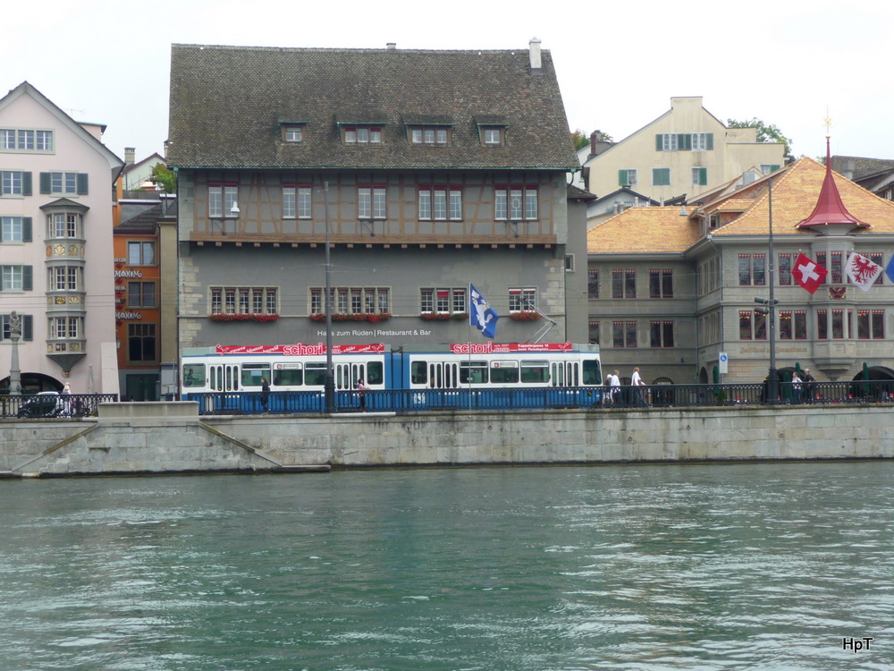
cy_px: 336
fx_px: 1601
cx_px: 447
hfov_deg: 31.2
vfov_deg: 23.7
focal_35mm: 62
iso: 100
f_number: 4.5
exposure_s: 1/200
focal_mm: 10.5
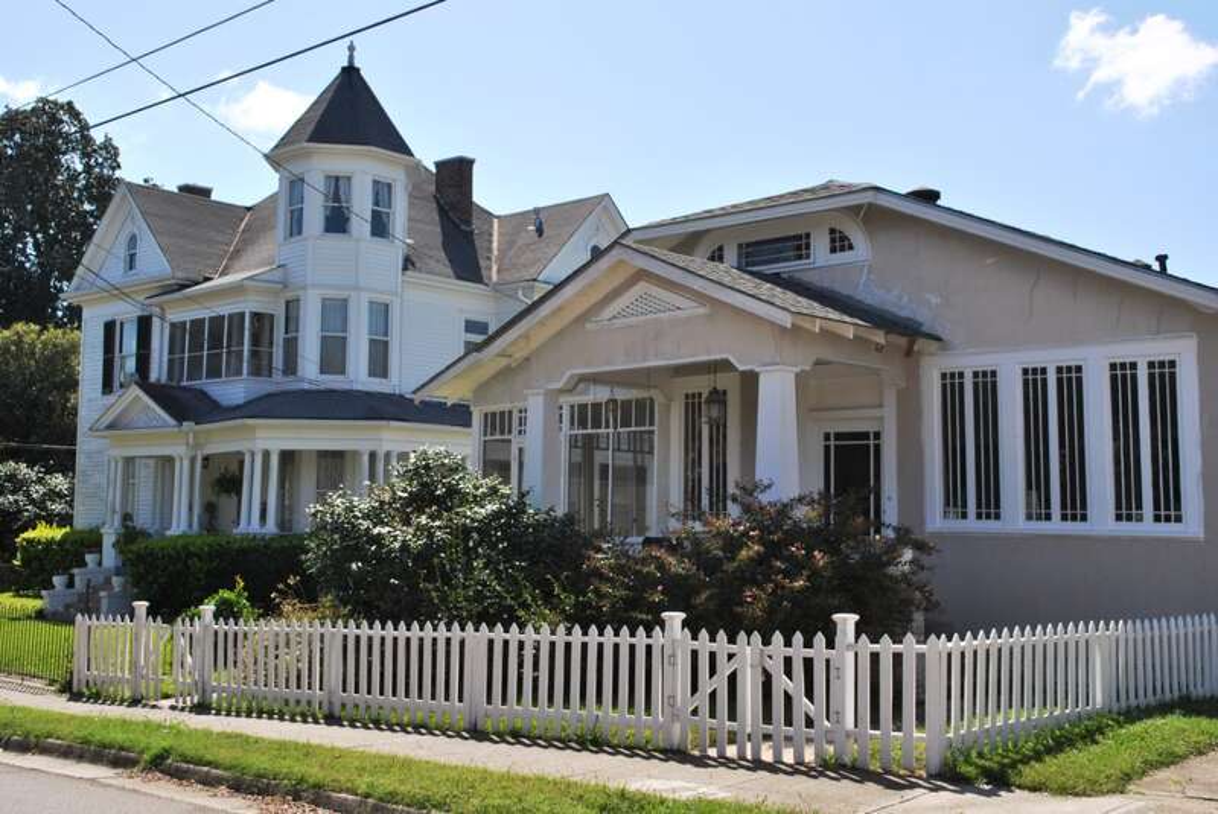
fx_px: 1473
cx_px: 609
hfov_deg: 44.9
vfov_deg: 30.9
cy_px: 407
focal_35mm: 44
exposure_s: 1/320
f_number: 9
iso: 100
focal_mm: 29
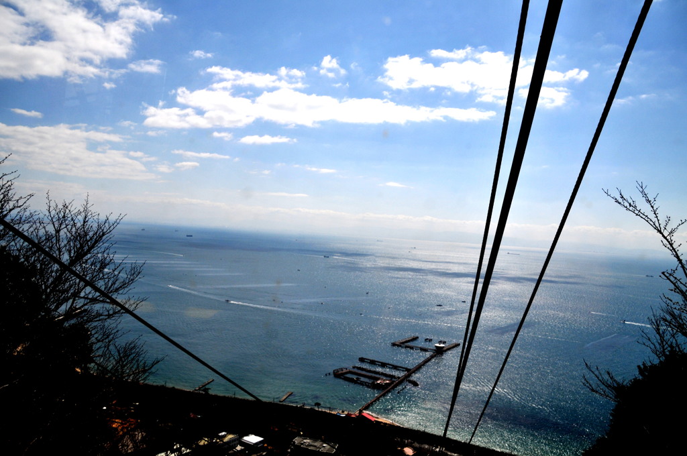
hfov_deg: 67.4
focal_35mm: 27
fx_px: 515
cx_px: 344
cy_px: 228
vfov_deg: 47.8
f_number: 8
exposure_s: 1/3200
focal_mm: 18
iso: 200
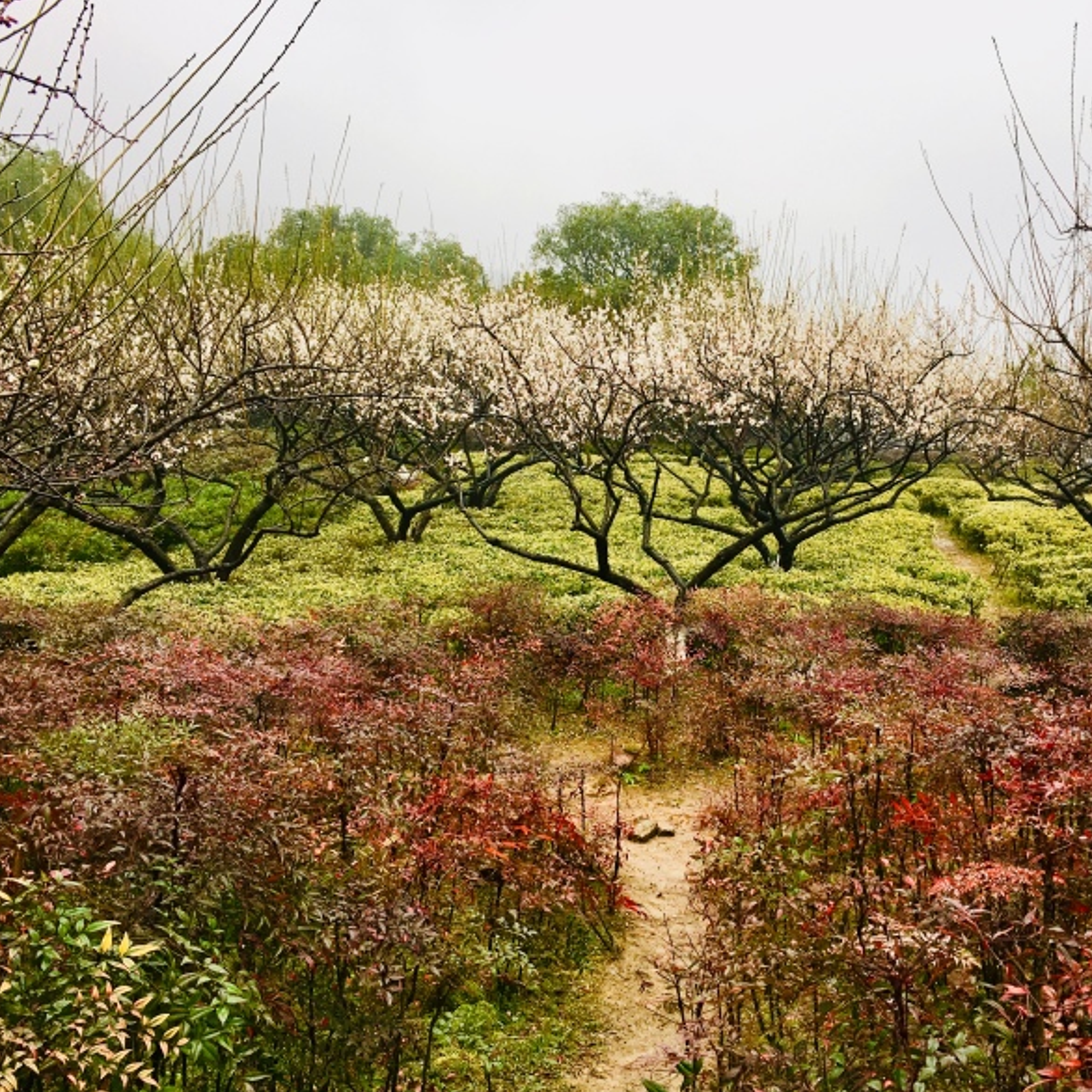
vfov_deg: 47.2
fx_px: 1249
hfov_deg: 46.9
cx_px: 660
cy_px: 550
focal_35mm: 35
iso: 25
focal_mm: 4.15
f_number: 2.2
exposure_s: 1/105
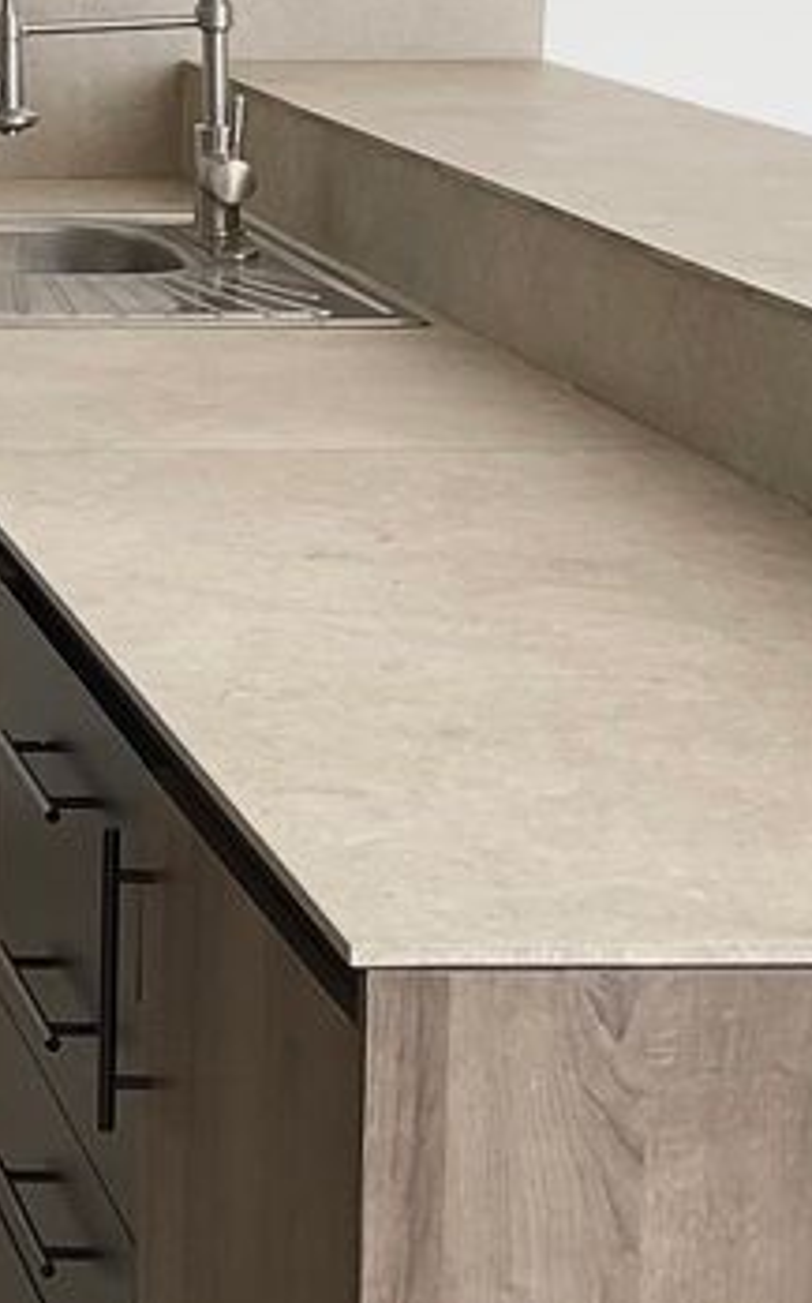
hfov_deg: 11.5
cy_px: 228
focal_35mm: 106
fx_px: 3759
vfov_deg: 19.4
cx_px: -584
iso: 25
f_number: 1.8
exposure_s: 1/120
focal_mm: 3
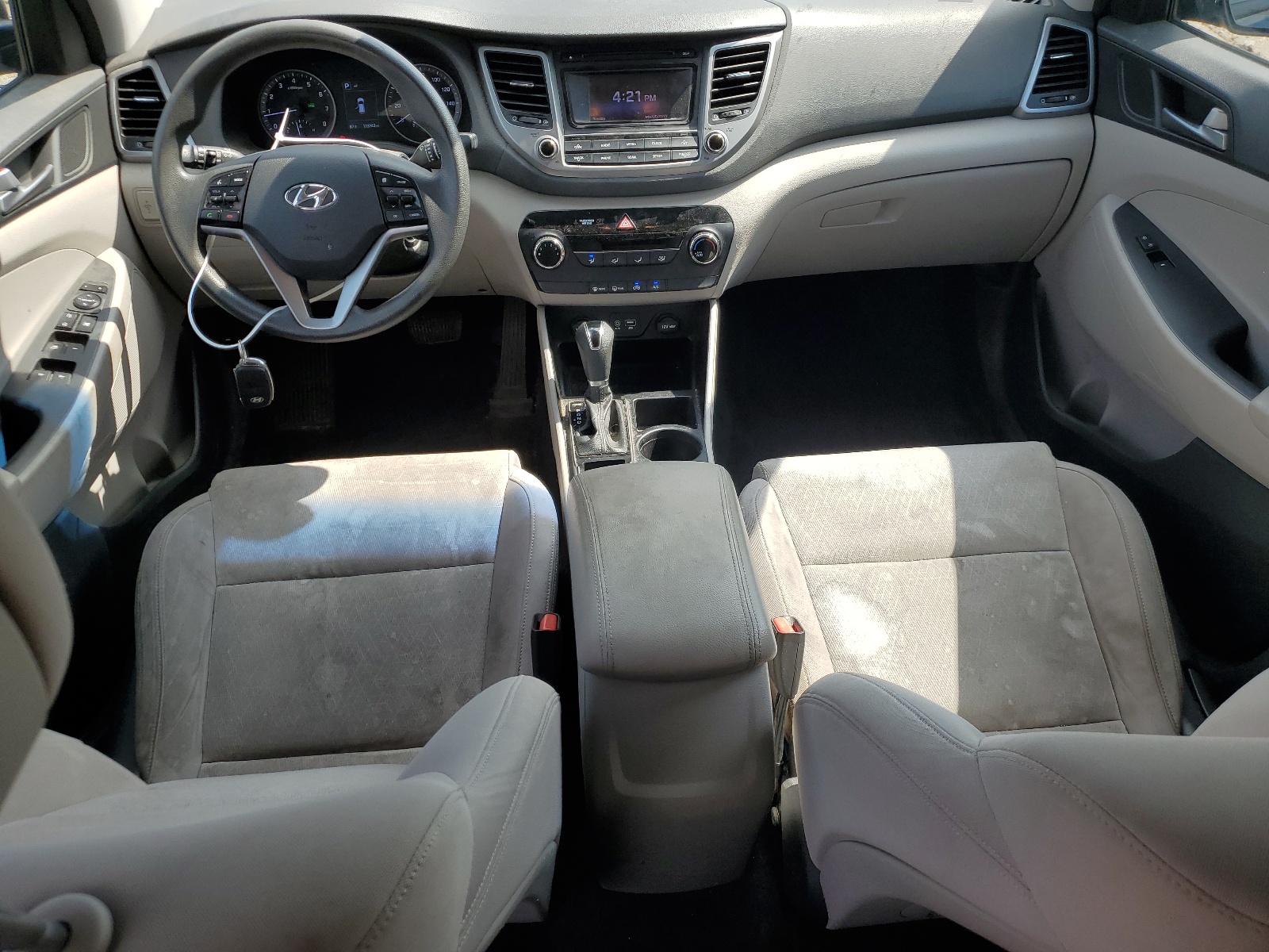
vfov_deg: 53.1
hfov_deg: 67.3
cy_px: 476
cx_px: 634
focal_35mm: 26
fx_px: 953
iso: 50
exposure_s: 1/769
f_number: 1.5
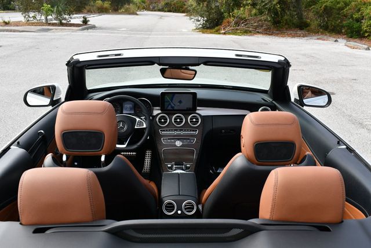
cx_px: 186
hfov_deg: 53.1
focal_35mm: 36
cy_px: 124
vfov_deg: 36.9
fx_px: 371
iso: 200
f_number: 6.3
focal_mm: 18
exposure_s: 1/250
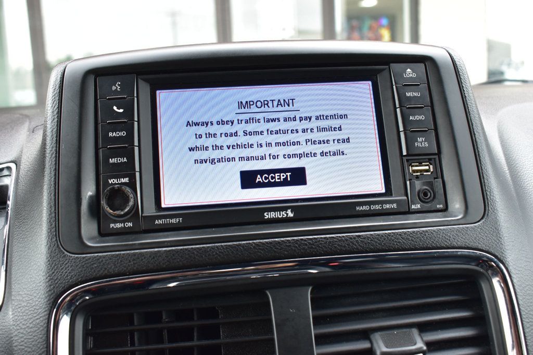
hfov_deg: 51.3
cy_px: 178
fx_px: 555
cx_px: 266
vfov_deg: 35.5
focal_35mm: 38
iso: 400
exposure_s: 1/25
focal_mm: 25
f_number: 7.1
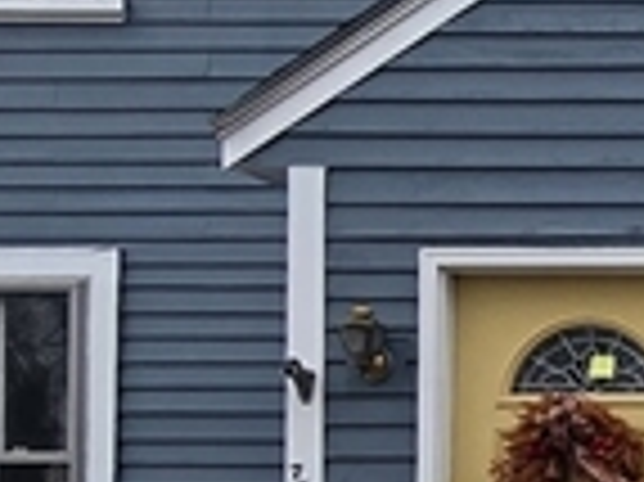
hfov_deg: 16.1
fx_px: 1729
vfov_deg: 15.3
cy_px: 581
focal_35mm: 93
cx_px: 1306
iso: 50
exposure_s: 1/408
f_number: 2.2
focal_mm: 2.2
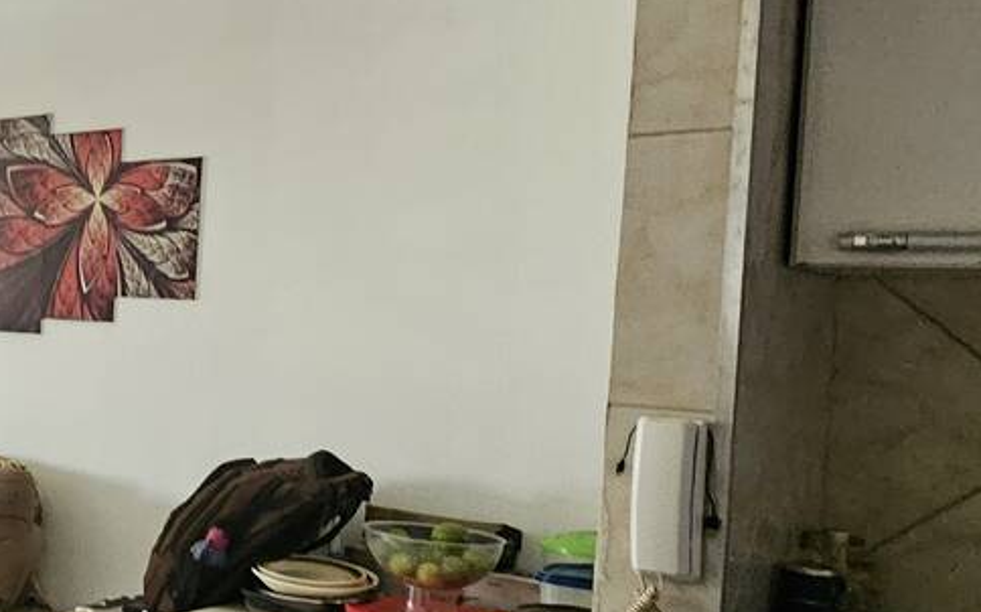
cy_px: 336
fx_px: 1096
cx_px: -300
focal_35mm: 41
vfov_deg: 31.2
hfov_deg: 34.1
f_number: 2.2
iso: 1000
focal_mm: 2.2
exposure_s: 1/24
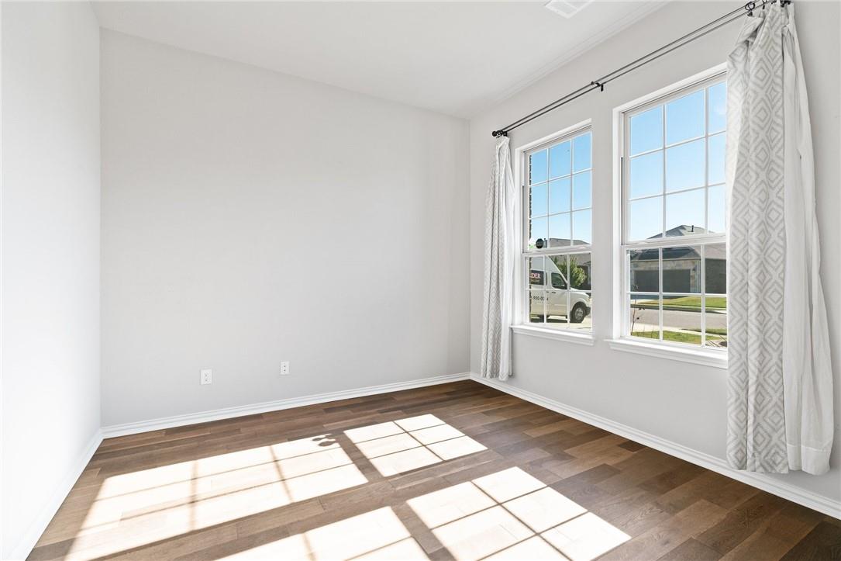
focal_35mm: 16
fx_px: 374
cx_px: 420
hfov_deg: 96.7
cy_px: 280
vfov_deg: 73.7
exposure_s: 1/40
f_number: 8
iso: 800
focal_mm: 16
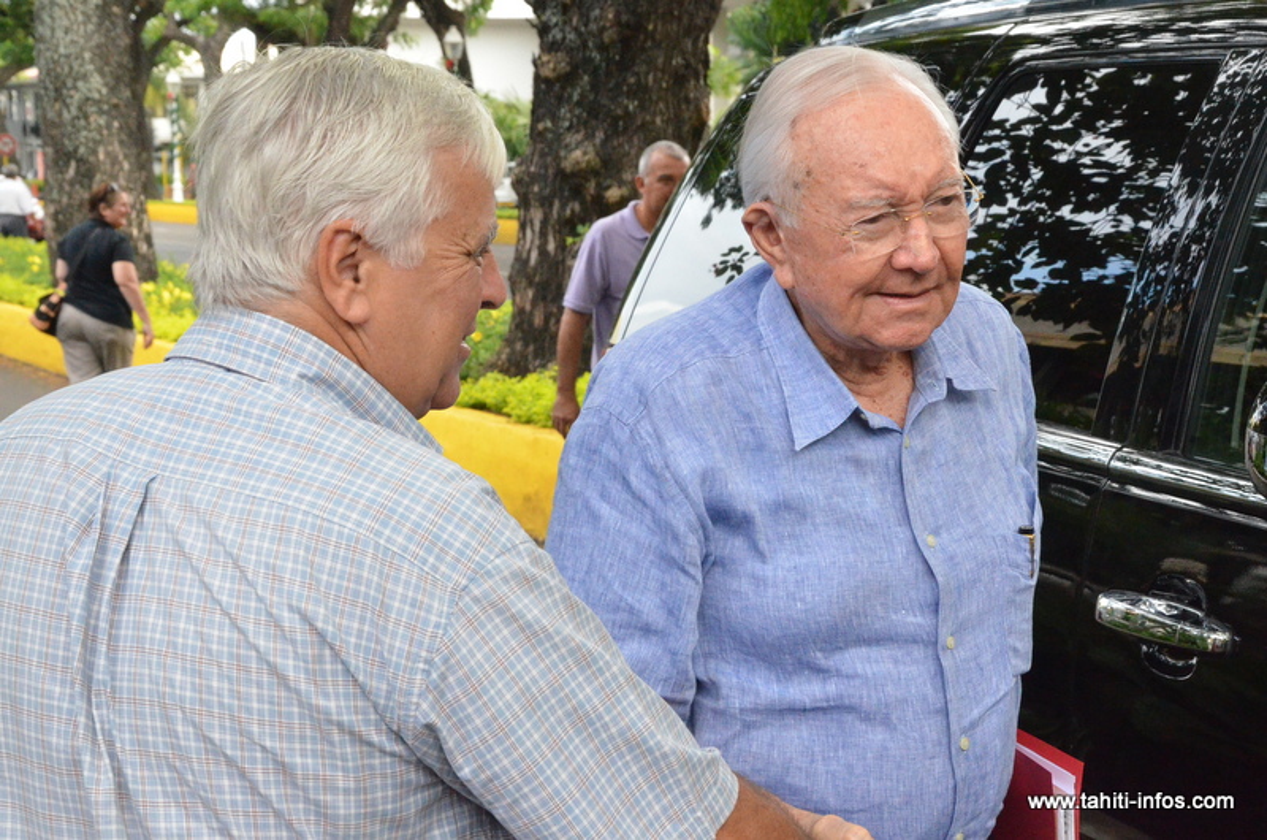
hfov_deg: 27.0
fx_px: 2634
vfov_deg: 18.1
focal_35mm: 75
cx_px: 634
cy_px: 420
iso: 5000
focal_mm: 50
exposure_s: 1/800
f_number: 14
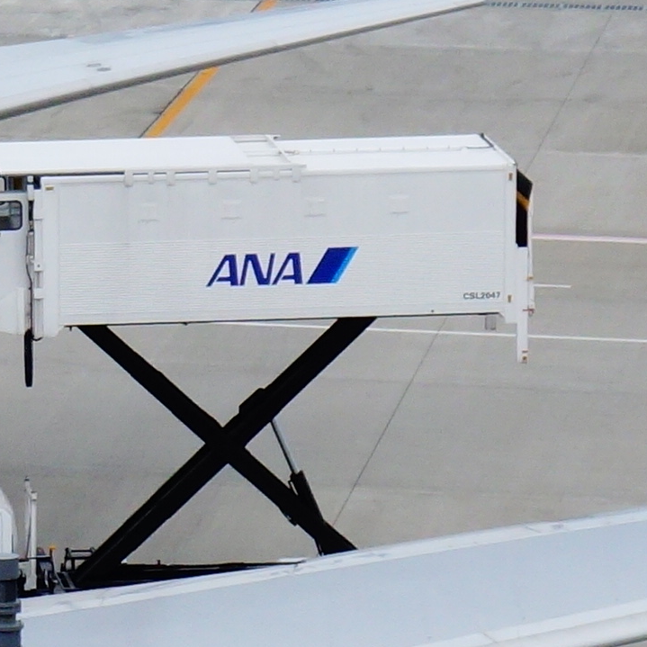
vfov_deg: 5.8
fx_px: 6428
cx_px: -766
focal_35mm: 304
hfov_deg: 5.6
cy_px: 319
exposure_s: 1/1250
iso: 200
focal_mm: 17.6
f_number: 5.6
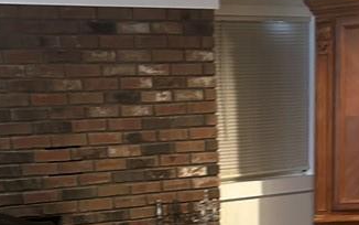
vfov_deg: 14.6
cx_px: 186
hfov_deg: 25.8
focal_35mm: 80
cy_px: 389
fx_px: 783
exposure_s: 1/40
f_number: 1.78
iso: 800
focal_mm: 6.86
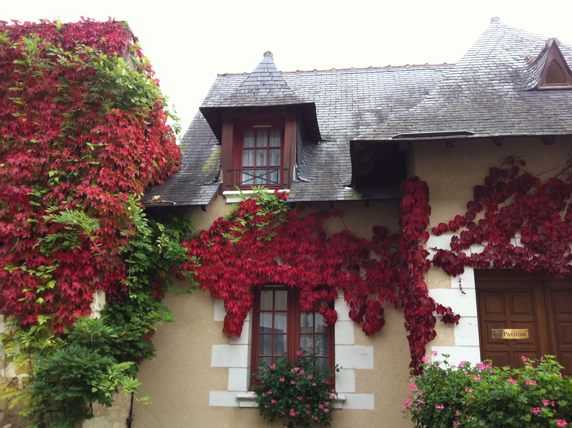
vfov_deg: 40.6
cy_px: 214
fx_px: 577
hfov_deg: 52.7
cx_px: 286
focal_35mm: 35
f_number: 2.8
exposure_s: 1/129
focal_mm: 3.85
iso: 80
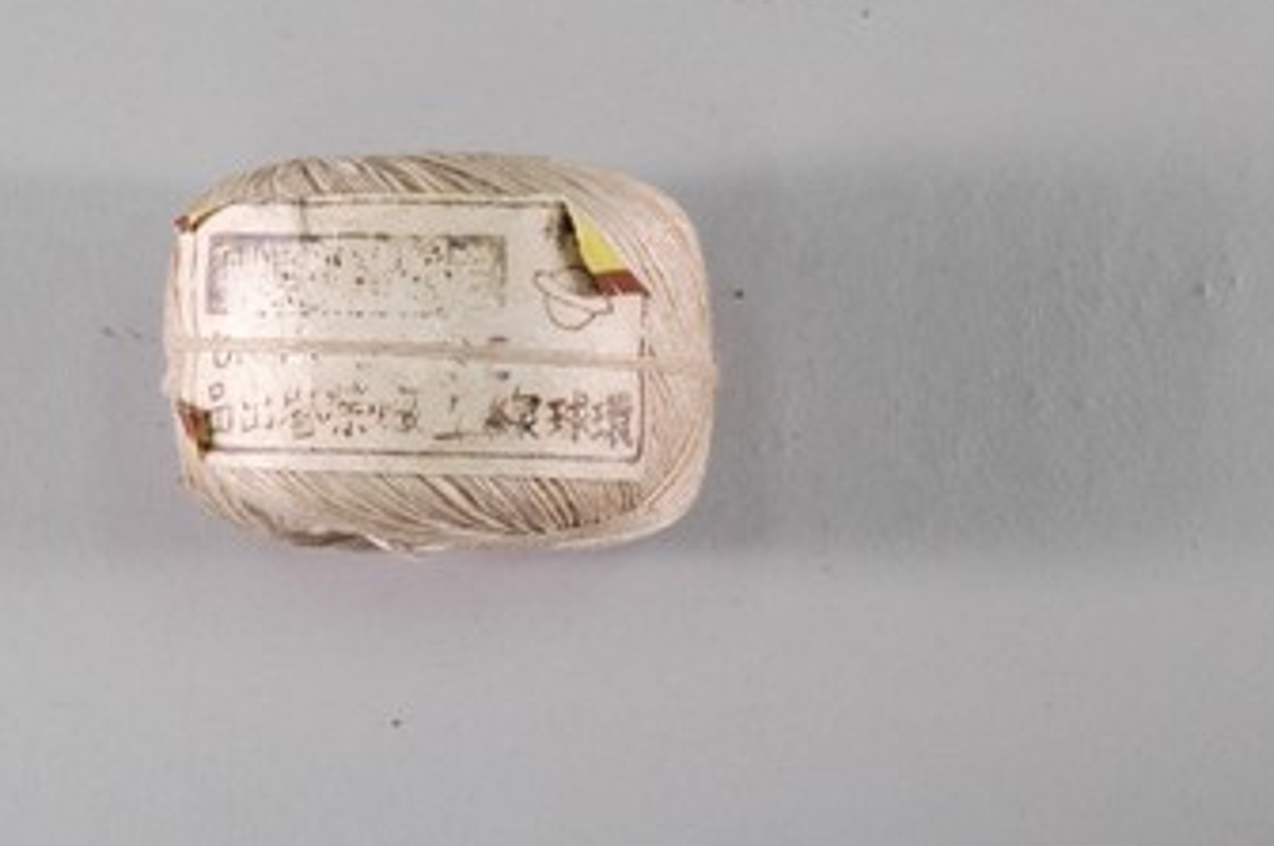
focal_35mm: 200
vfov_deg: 6.8
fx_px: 7068
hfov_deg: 10.3
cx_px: 413
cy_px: 294
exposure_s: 1/20
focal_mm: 70
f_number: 8
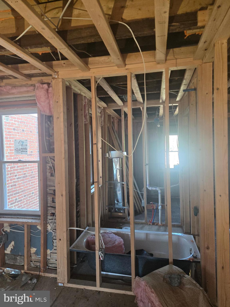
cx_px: 115
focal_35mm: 23
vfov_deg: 73.9
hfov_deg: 58.9
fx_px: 204
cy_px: 154
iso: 250
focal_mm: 5.4
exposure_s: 1/120
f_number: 1.8
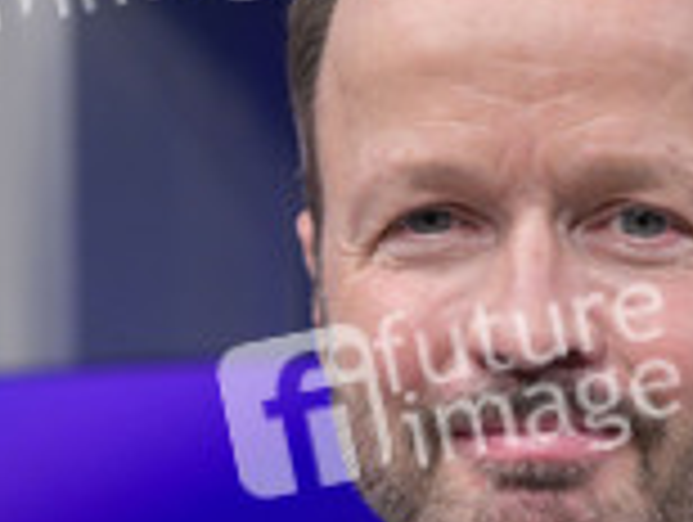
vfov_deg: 10.7
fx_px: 2747
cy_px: 616
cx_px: 580
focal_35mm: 137
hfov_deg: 14.3
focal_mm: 55
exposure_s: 1/250
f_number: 4.5
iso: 1600
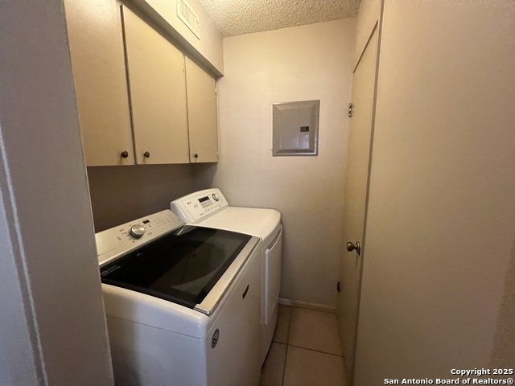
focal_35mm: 13
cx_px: 258
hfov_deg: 106.2
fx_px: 193
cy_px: 193
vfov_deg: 89.9
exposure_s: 1/60
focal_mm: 1.57
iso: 800
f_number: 1.8
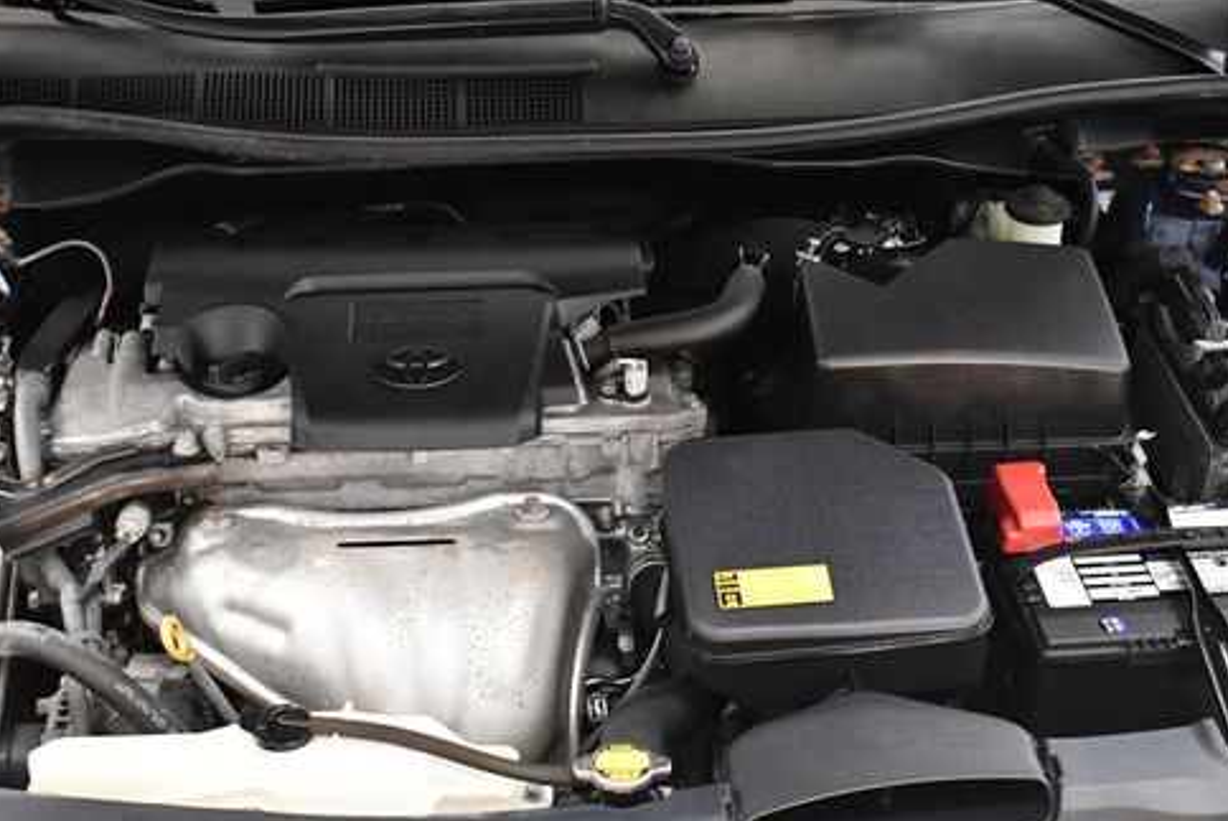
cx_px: 549
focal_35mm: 61
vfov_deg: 22.3
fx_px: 2083
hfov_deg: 32.8
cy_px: 460
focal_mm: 23
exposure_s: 1/100
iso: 3200
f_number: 3.8
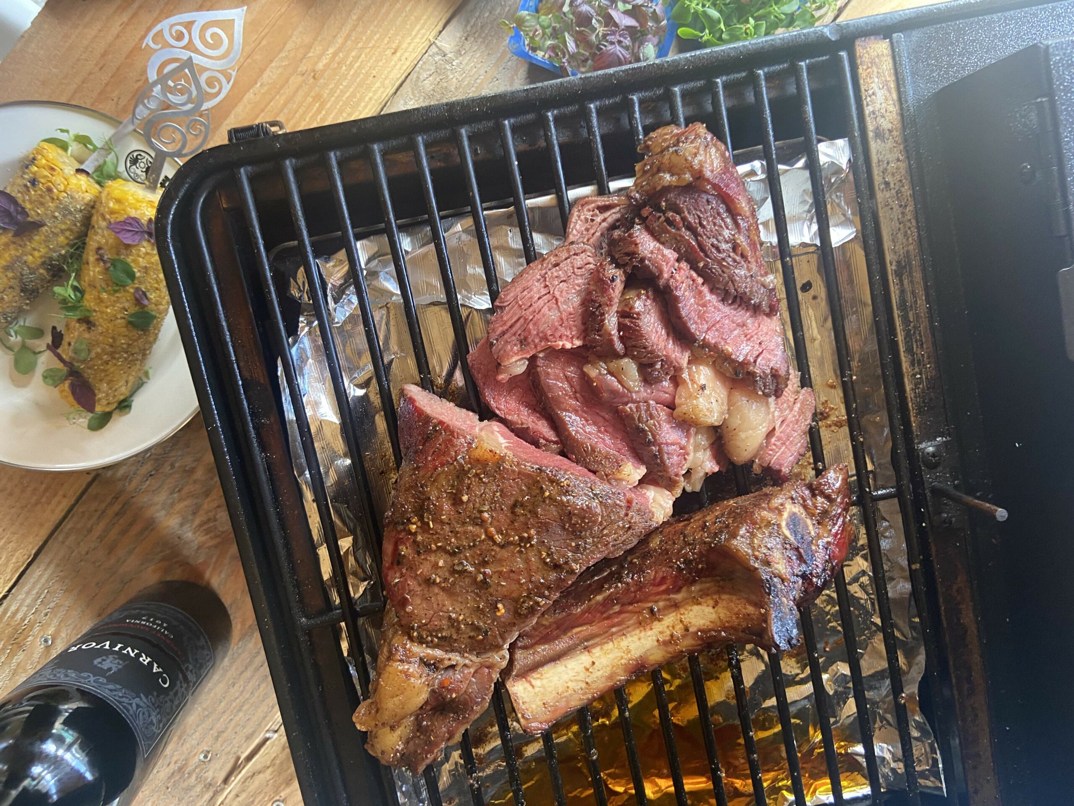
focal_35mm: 26
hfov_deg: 67.3
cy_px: 403
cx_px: 537
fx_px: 807
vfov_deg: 53.1
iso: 125
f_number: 1.8
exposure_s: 1/50
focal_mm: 4.25
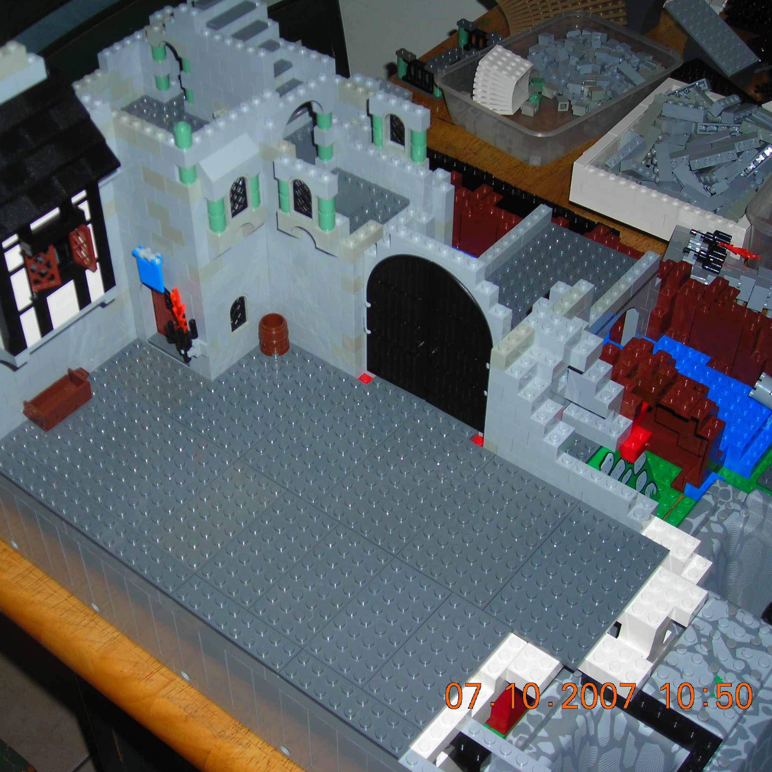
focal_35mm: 49
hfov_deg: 34.5
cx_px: 294
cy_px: 386
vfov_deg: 34.7
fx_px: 1236
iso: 50
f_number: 3.3
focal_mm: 6.8
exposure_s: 1/60.1
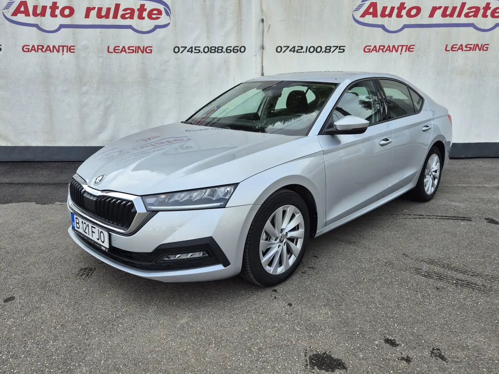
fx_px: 389
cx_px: 253
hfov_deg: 65.3
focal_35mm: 27
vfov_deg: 51.3
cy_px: 169
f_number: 1.8
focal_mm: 5.4
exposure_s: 1/546
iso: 25
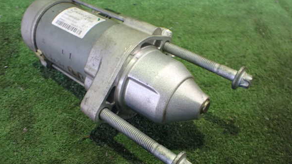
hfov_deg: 59.5
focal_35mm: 33
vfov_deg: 35.6
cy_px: 85
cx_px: 145
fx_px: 255
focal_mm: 5.4
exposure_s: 1/50
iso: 800
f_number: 2.3
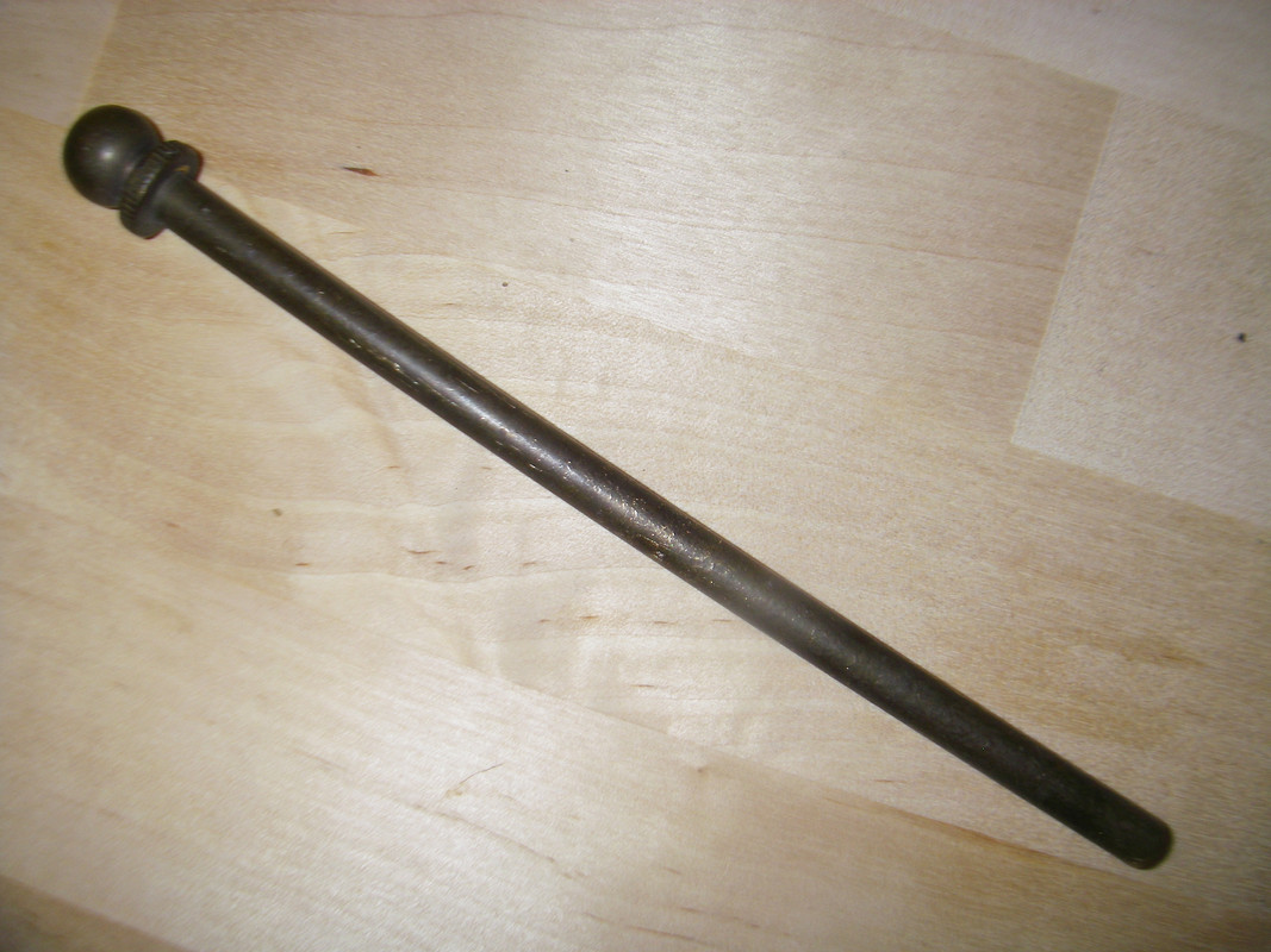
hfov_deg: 49.0
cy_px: 476
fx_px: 1395
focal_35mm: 38
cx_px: 636
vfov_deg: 37.7
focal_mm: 6.3
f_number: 6.6
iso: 64
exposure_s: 1/40
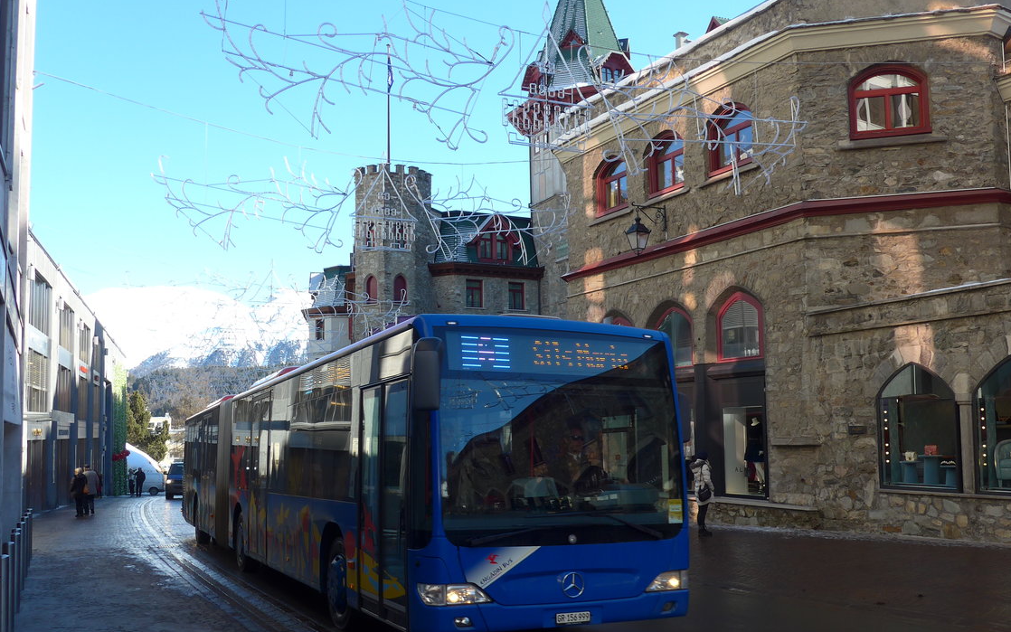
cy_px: 367
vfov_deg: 38.2
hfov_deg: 58.1
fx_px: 909
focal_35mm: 33
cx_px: 490
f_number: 2.8
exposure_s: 1/500
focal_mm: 6
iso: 80
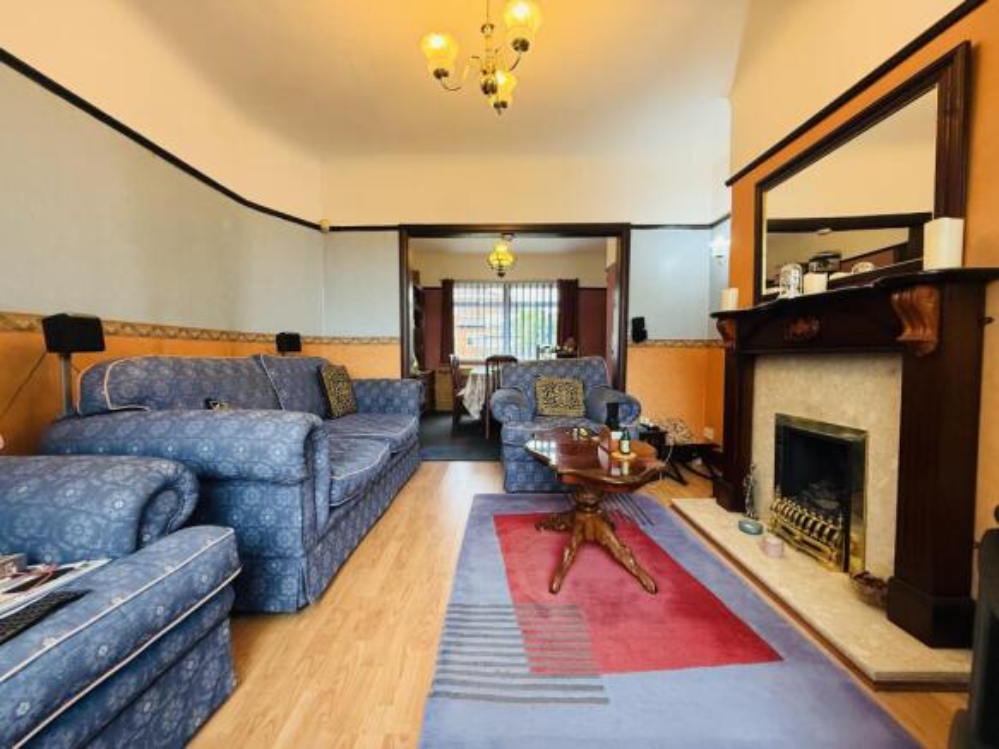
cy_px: 374
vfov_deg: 85.7
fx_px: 404
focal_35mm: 14
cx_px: 500
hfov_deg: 102.1
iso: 500
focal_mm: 2.22
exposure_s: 1/100
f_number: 2.2
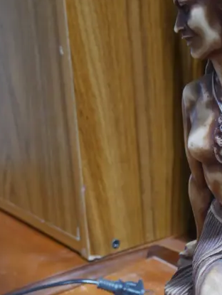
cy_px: 258
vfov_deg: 25.6
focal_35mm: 74
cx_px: 235
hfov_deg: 19.2
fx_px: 632
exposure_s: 1/60
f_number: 3.6
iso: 640
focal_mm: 15
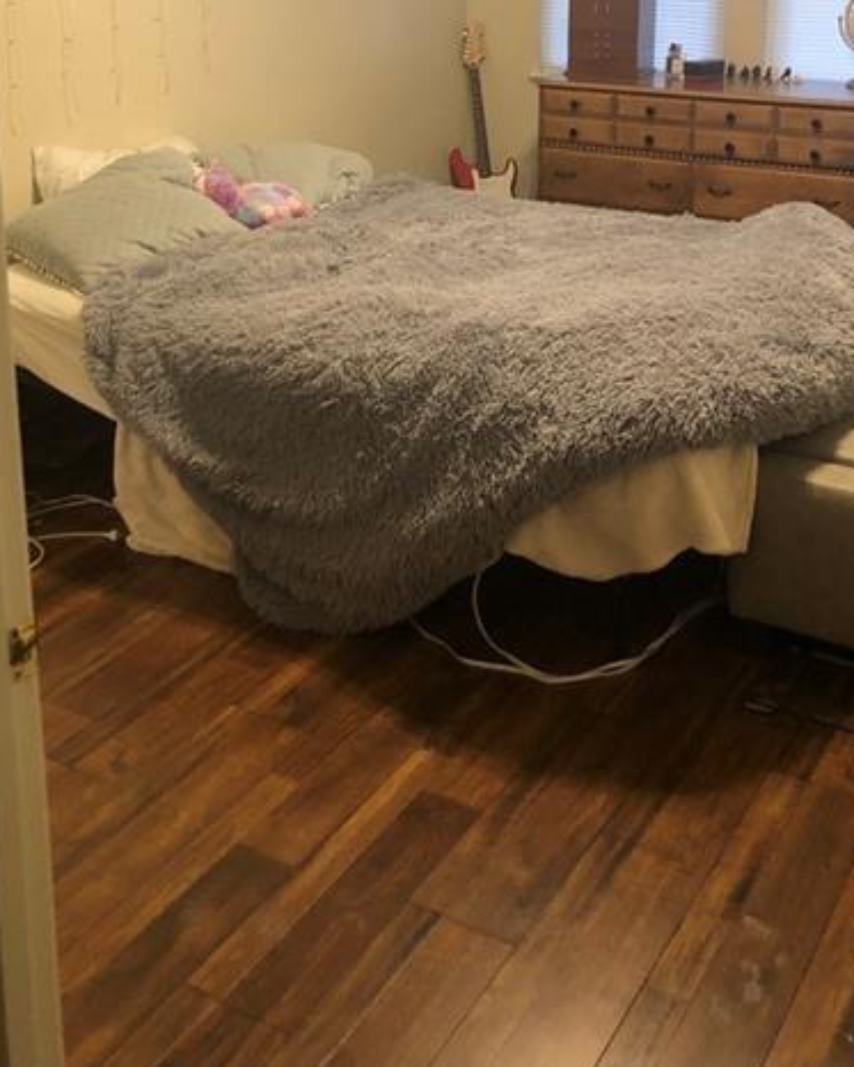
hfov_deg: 33.4
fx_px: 1421
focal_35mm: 45
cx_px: 430
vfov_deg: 39.6
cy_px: 220
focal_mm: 4
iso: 64
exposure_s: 1/15
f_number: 1.8
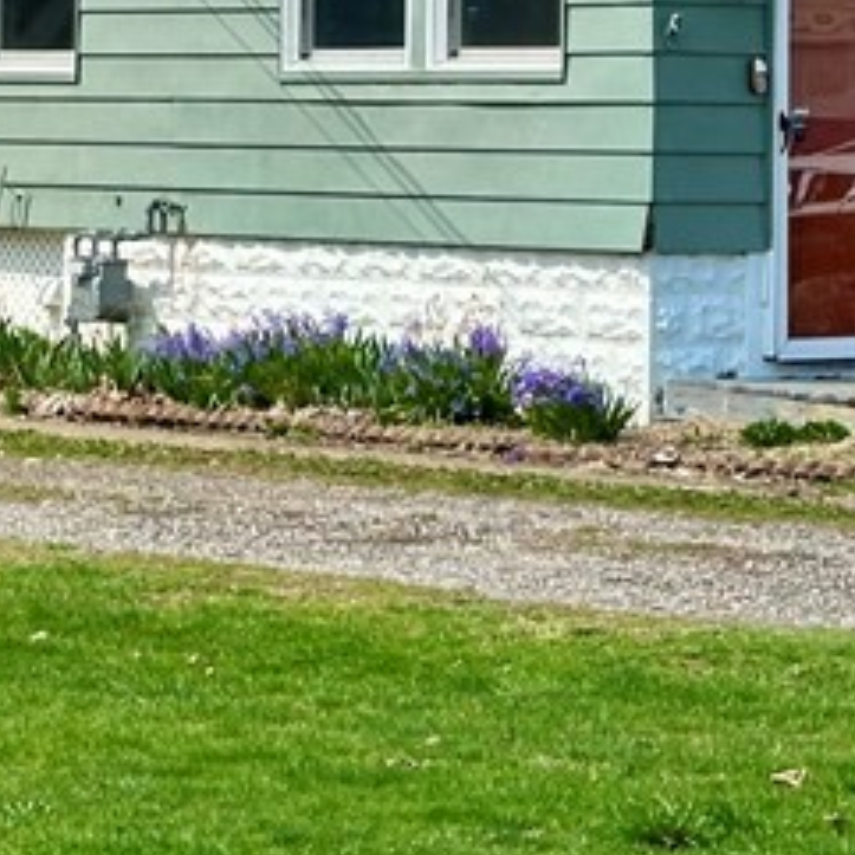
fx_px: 5030
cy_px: -25
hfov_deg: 9.7
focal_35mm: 180
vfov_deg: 9.6
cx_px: 291
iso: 64
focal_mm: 6.86
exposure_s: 1/1992
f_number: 1.78
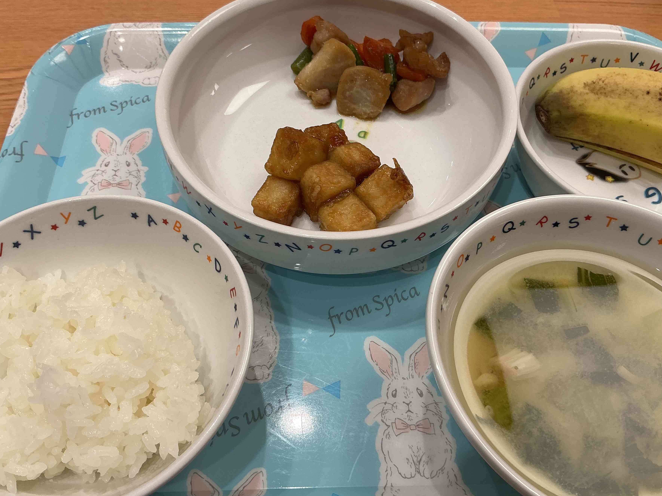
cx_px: 326
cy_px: 242
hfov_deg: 55.4
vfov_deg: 42.9
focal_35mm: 33
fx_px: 631
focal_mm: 3
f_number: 1.8
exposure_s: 1/120
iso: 20
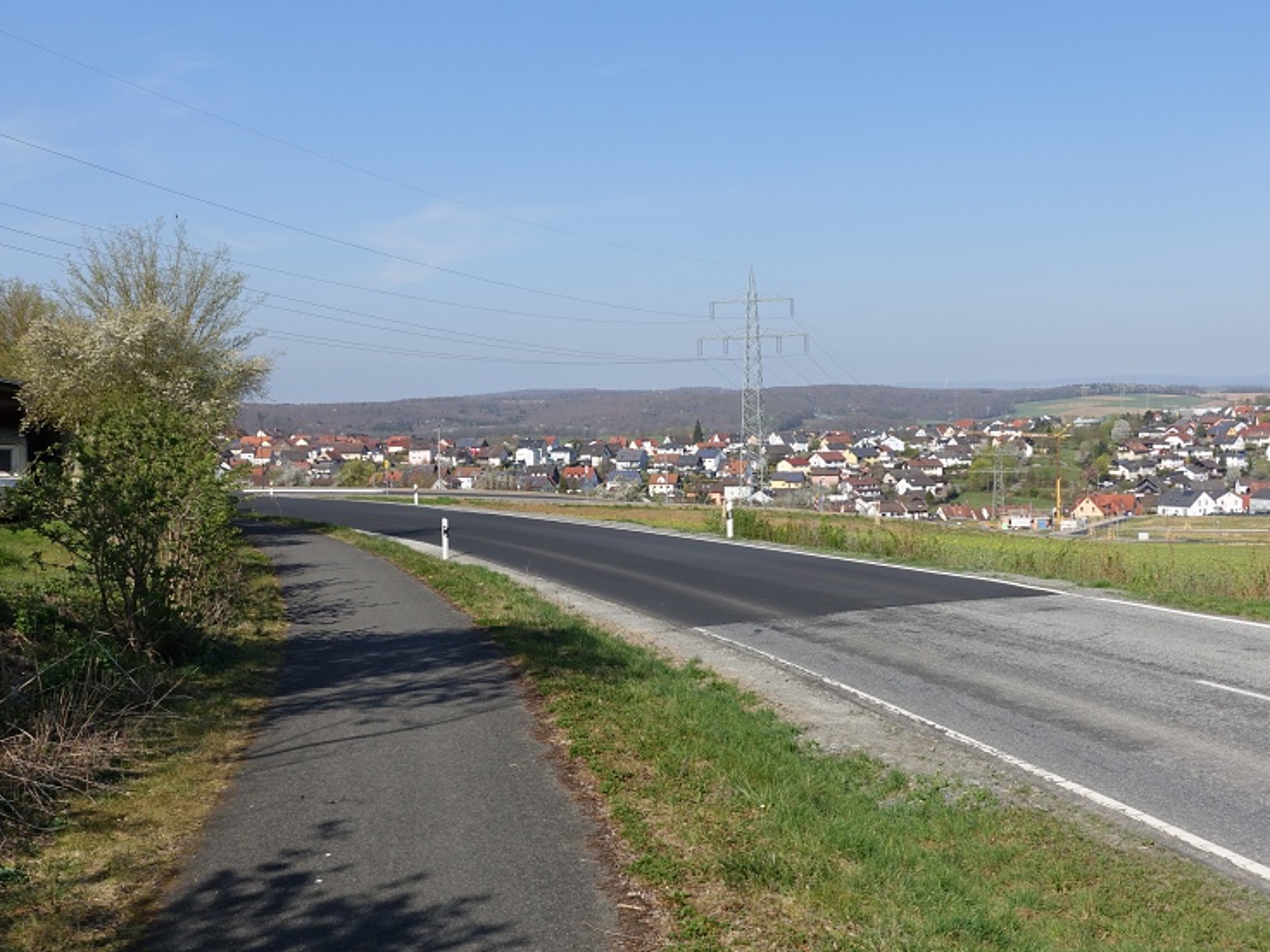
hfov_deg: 46.7
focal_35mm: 40
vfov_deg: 36.0
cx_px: 578
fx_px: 1468
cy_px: 484
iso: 125
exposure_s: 1/640
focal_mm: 13.16
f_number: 5.6
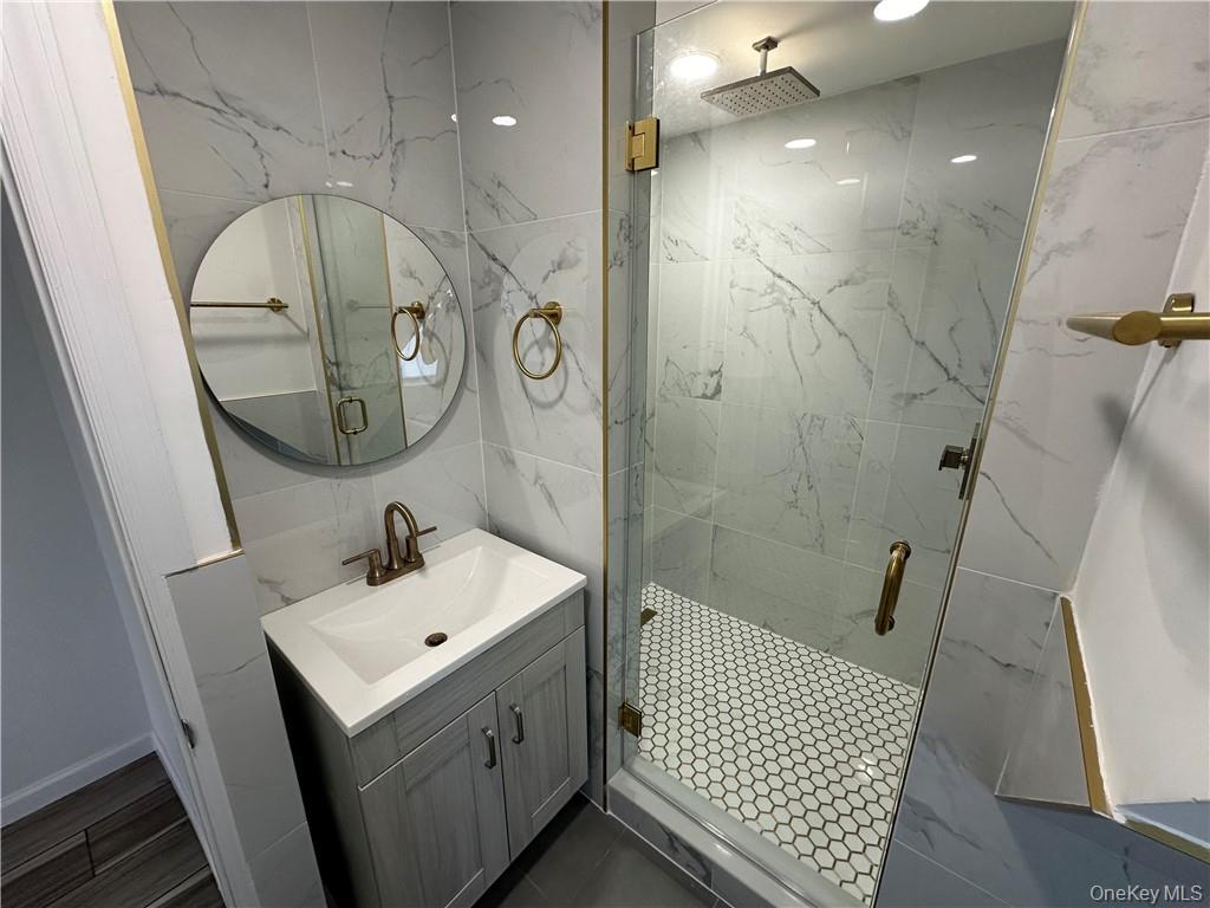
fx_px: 489
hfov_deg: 102.1
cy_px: 454
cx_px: 605
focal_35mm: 14
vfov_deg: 85.7
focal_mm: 2.22
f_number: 2.2
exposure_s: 1/120
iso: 160
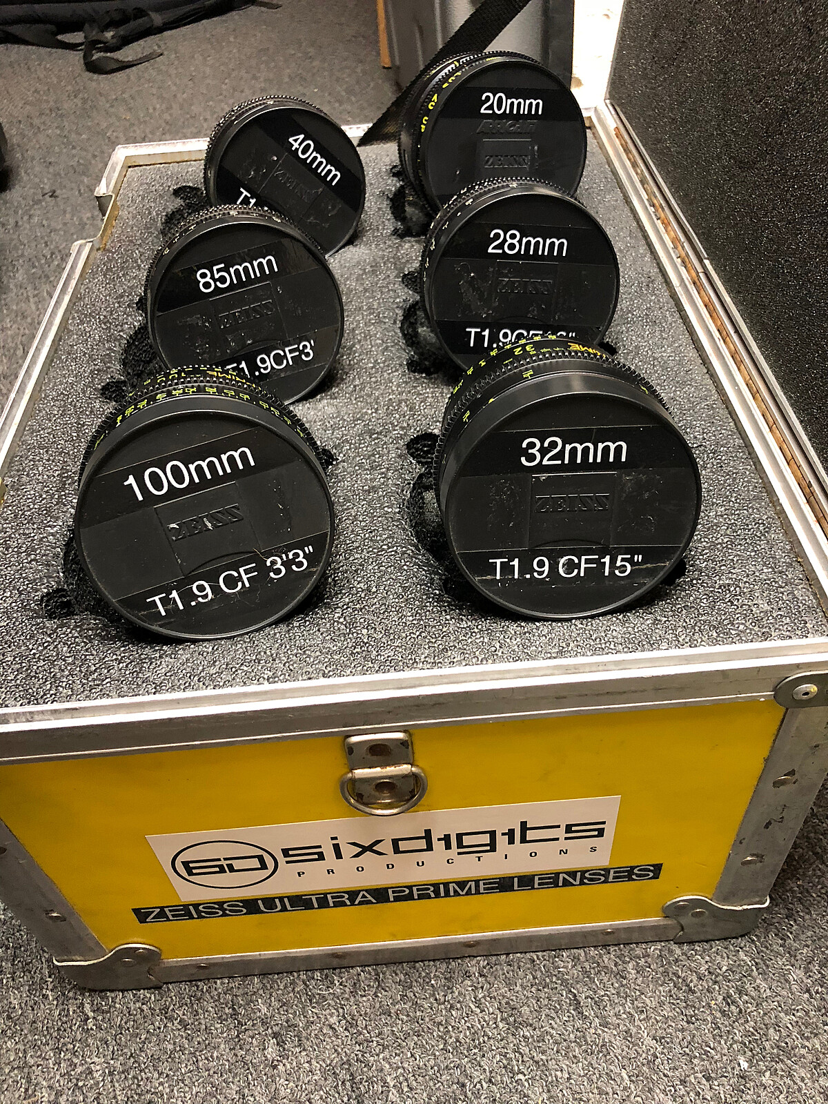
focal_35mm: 28
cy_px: 552
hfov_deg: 49.7
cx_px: 414
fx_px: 893
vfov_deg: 63.4
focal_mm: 3.99
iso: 80
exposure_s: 1/15
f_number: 1.8
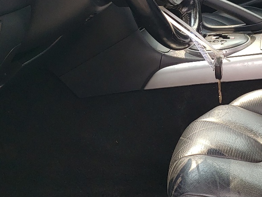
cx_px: 212
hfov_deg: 27.9
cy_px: 46
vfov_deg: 21.4
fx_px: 515
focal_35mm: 68
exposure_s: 1/588
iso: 50
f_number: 1.5
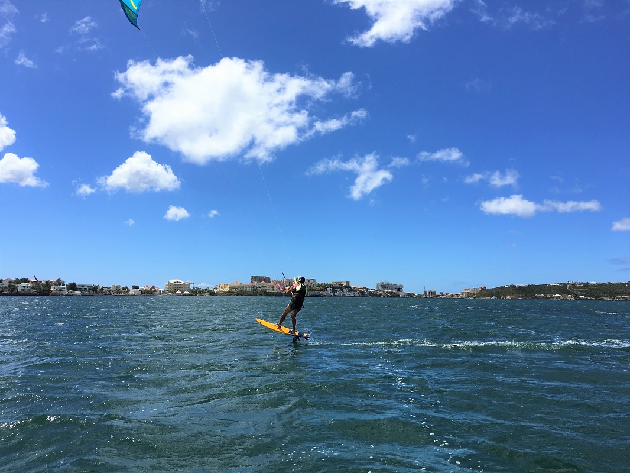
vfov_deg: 48.2
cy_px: 236
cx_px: 315
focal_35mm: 29
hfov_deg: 61.6
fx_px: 528
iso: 25
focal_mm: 4.15
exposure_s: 1/3077
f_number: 2.2
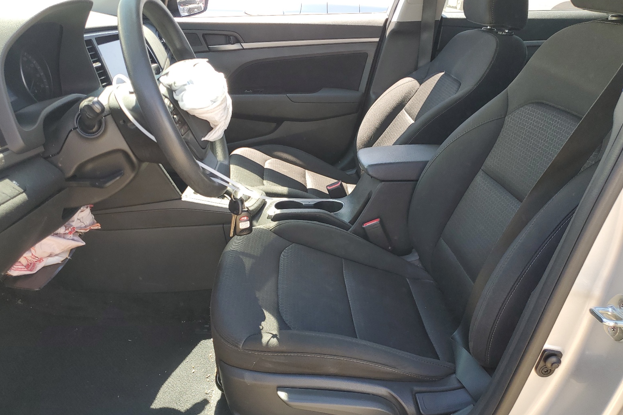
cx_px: 302
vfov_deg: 46.4
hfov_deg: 65.5
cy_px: 220
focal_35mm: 28
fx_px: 485
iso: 50
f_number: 1.5
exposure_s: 1/278
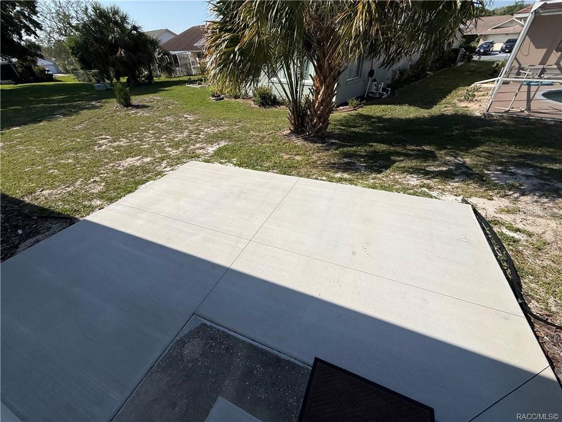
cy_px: 211
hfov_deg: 102.1
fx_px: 227
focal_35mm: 14
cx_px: 281
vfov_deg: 85.7
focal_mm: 2.22
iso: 50
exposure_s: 1/3891
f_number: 2.2
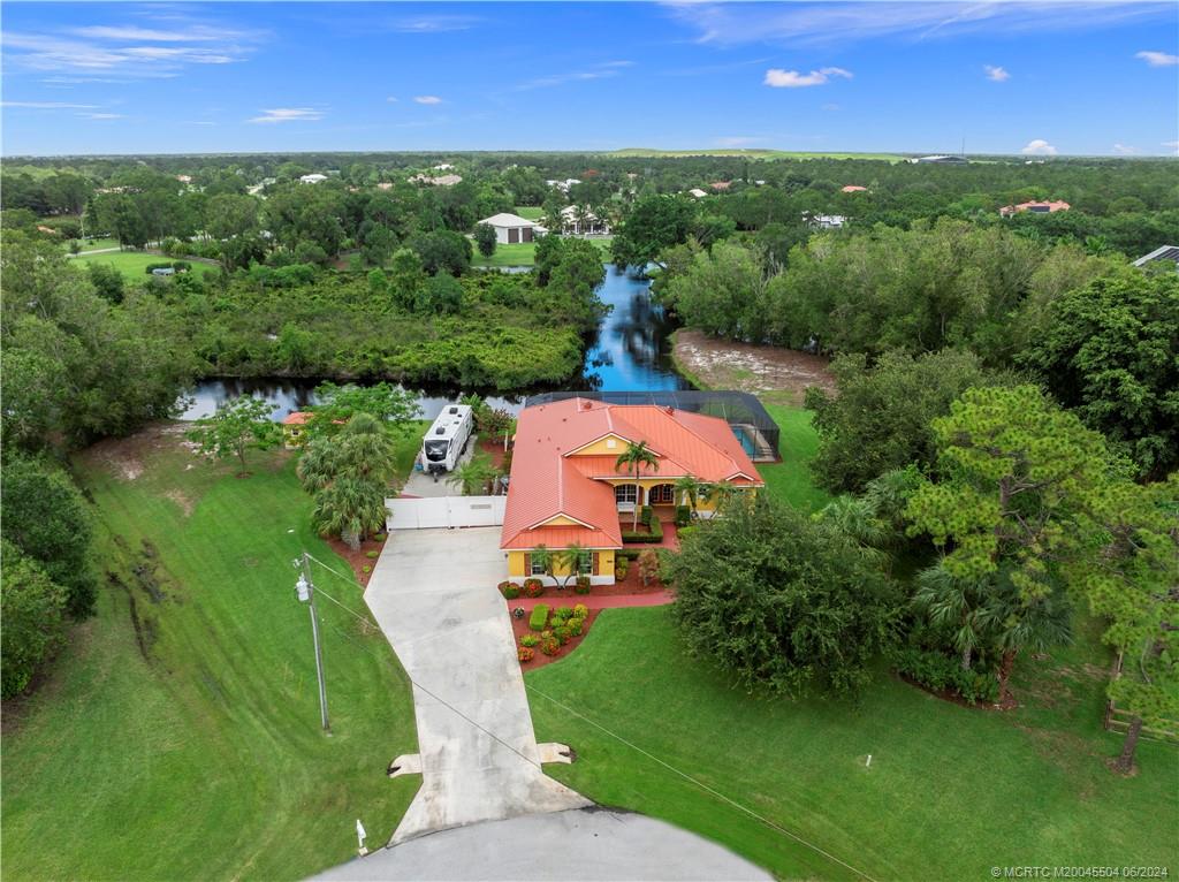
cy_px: 441
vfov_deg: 56.7
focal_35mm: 24
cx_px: 590
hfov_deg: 71.6
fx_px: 817
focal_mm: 12.29
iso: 100
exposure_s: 1/1000
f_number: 2.8
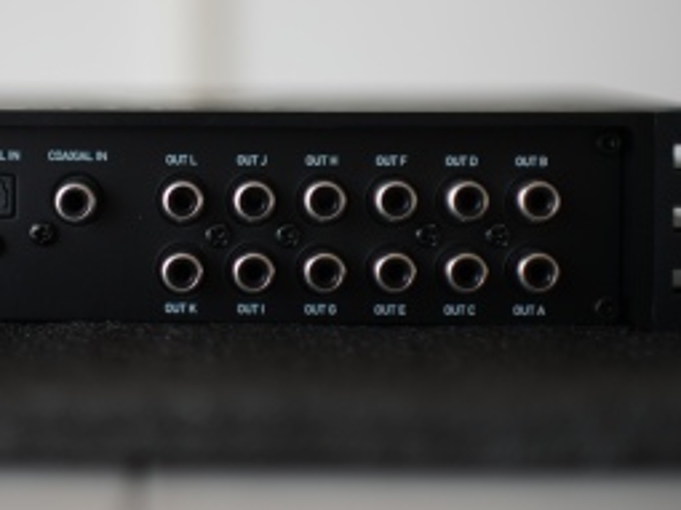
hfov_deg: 29.0
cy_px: 100
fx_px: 1298
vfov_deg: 21.9
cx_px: 174
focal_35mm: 66
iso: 160
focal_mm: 35
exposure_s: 1/100
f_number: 1.7
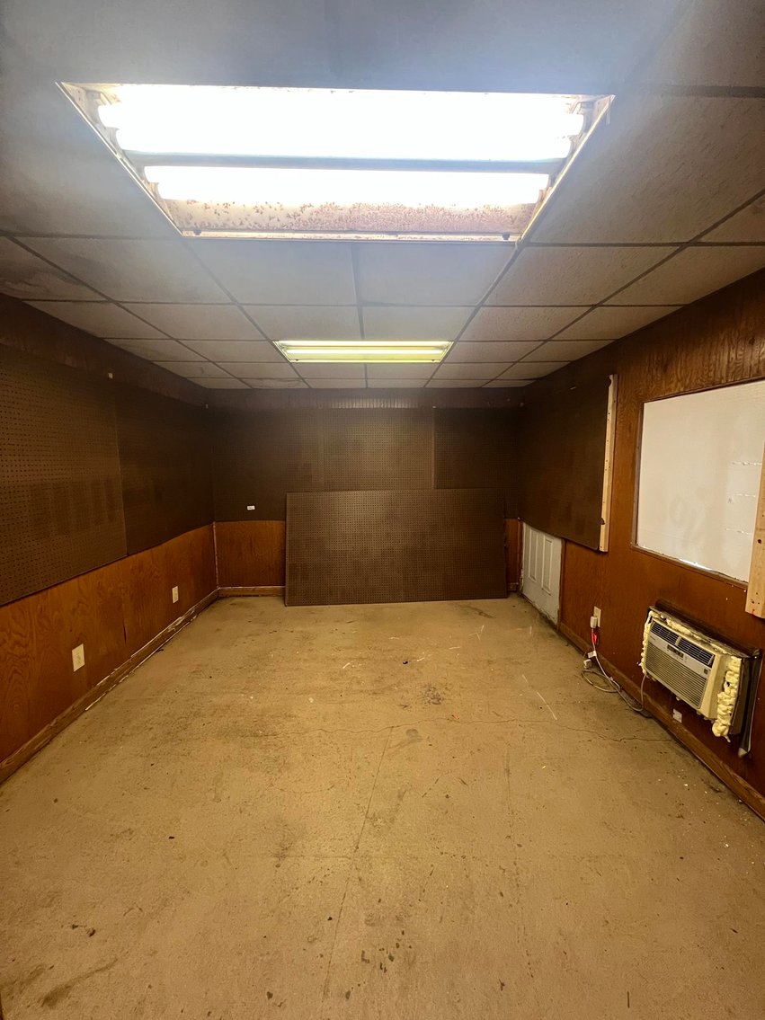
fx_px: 383
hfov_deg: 89.9
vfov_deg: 106.2
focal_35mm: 13
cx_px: 382
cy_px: 510
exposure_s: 1/60
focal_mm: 1.57
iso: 320
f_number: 1.8
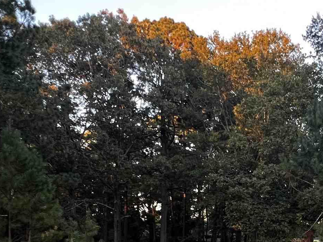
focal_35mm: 43
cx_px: 275
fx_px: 401
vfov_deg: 30.9
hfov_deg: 41.3
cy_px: 247
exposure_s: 1/99
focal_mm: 1.57
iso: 200
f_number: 1.8
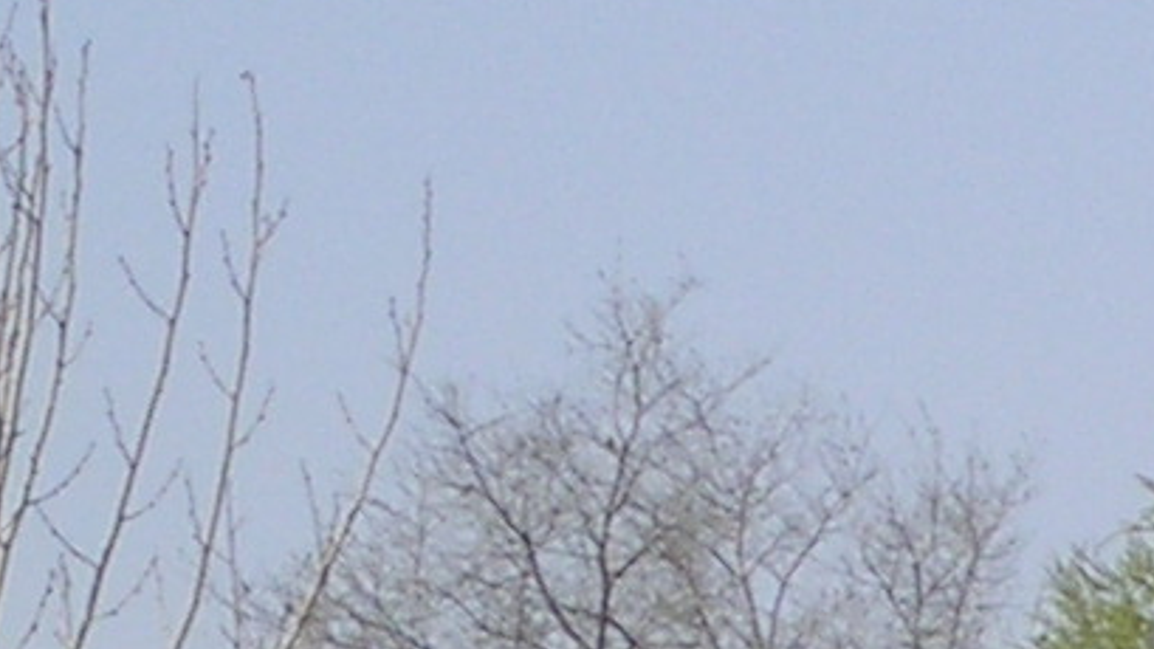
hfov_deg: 3.4
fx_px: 19215
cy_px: 974
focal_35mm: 628
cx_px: 2266
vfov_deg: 1.9
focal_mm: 17.4
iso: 50
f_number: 4.9
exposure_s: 1/456
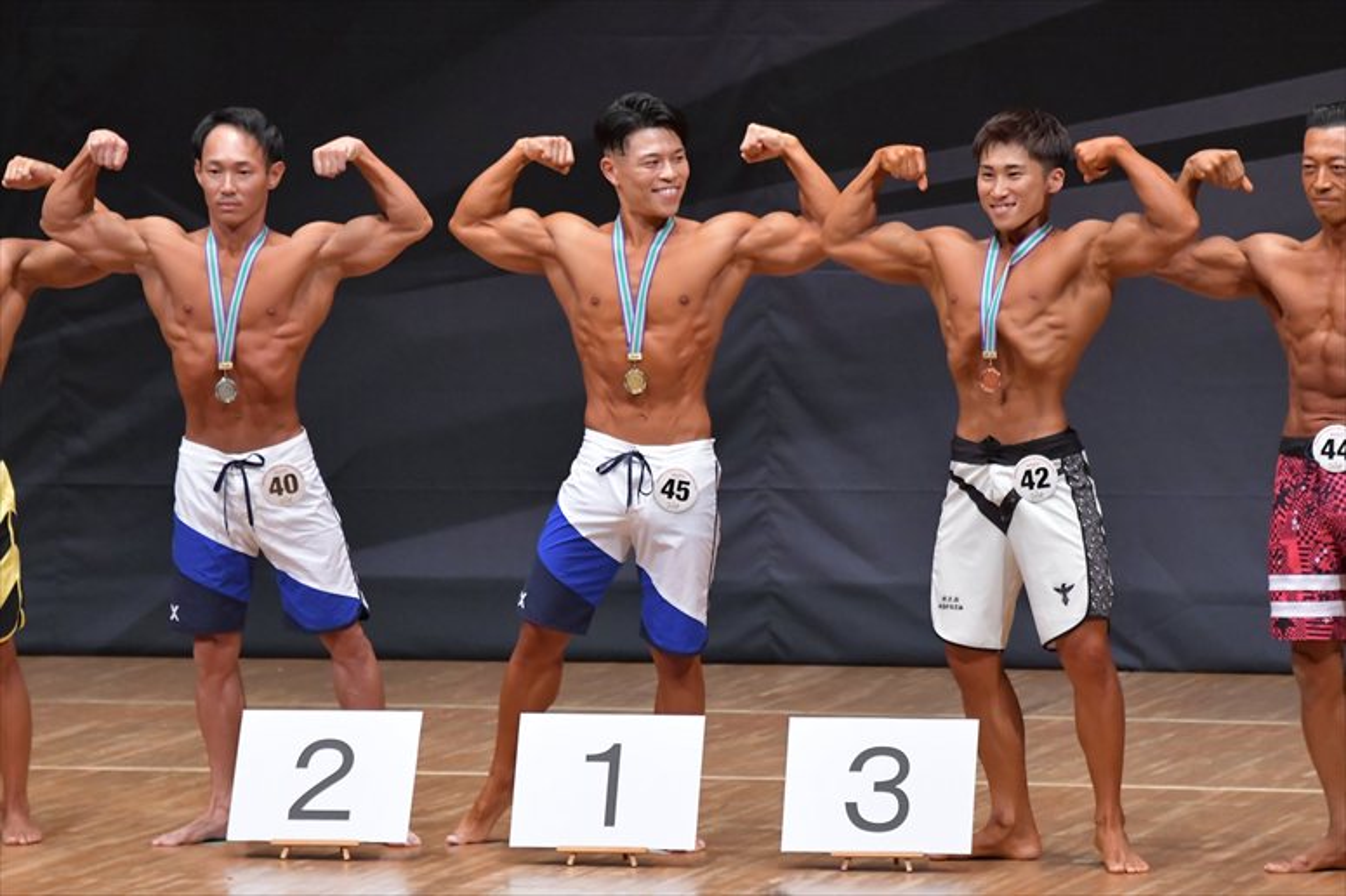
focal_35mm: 285
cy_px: 448
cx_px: 673
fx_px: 10651
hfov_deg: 7.2
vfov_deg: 4.8
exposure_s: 1/400
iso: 6400
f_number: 5.6
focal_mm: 190
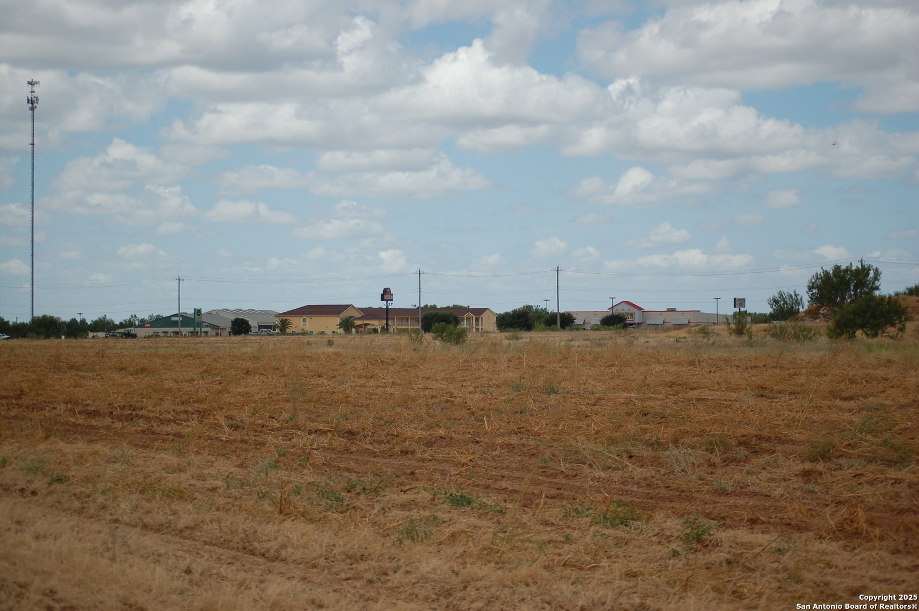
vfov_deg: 16.5
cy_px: 306
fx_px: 2104
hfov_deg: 24.6
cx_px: 460
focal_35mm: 82
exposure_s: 1/2000
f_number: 4
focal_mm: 55
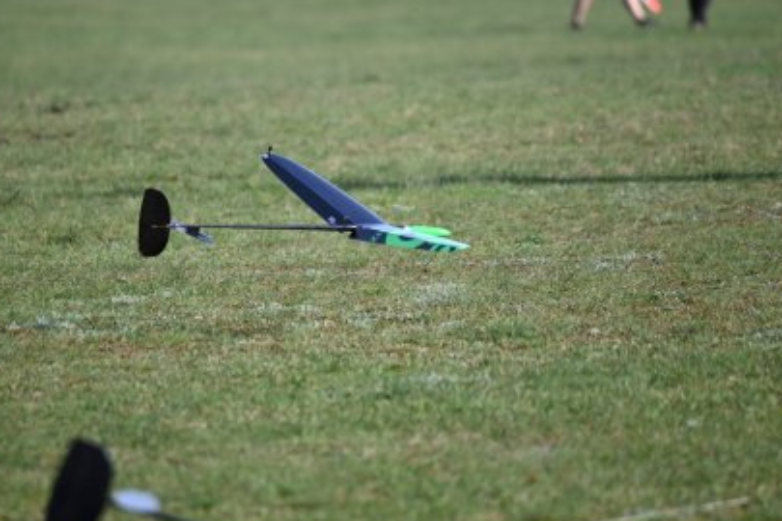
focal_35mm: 491
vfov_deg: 2.8
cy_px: 216
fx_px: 10665
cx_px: 331
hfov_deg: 4.2
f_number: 6.3
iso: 320
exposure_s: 1/800
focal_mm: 400
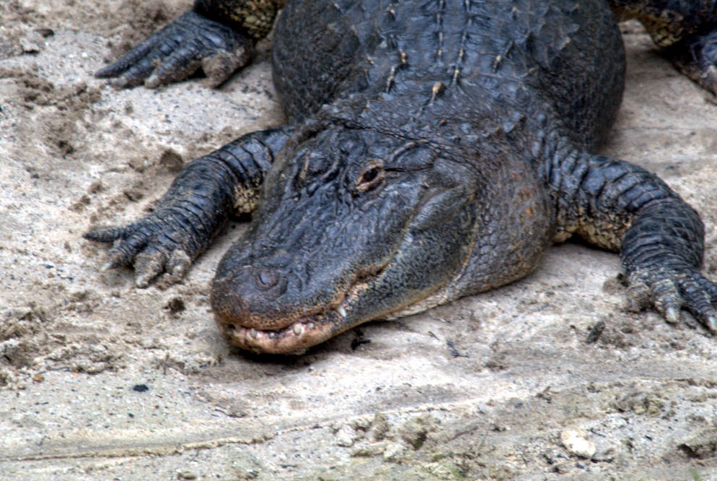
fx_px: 9634
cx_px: 353
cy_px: 192
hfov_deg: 4.3
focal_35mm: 483
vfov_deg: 2.9
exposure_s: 1/100
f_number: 6.3
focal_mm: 200
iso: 400
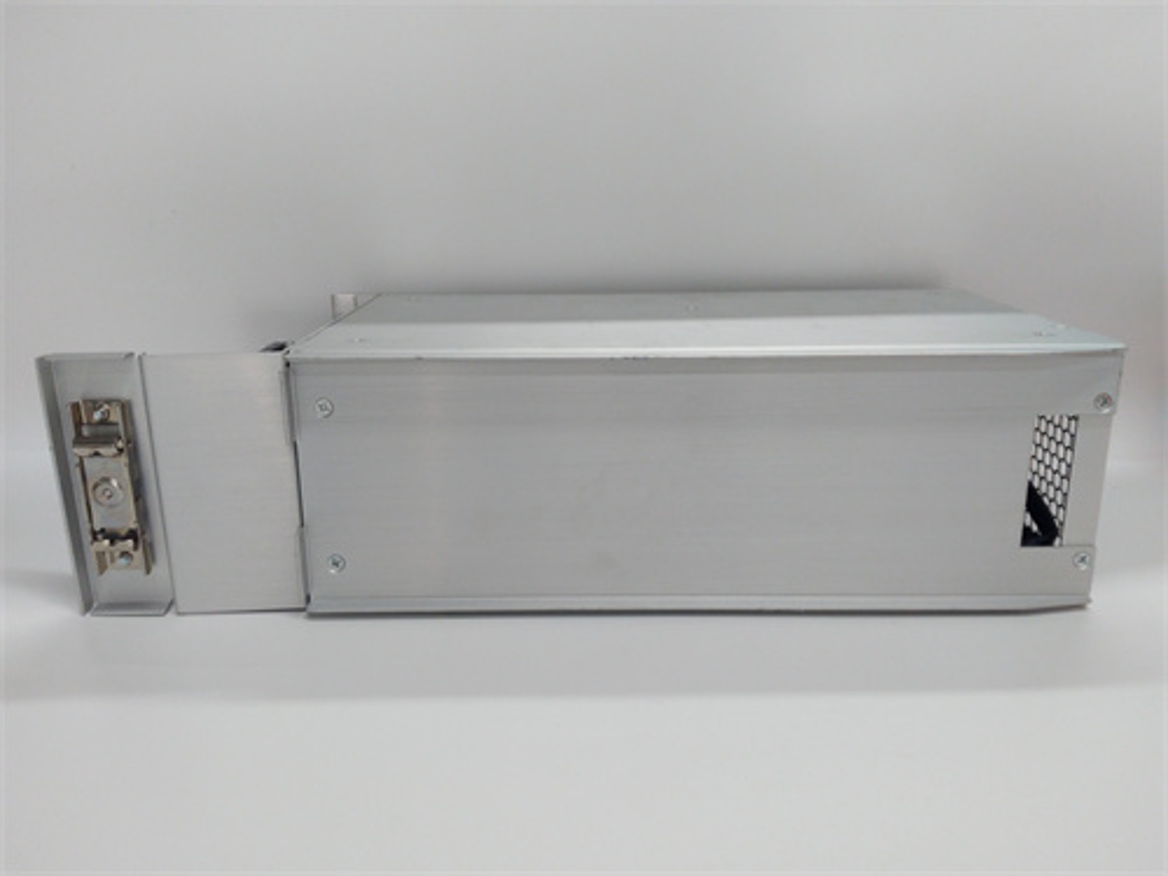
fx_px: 911
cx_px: 584
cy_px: 438
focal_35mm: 27
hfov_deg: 65.3
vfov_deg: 51.4
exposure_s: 1/50
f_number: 2
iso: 143
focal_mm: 3.79
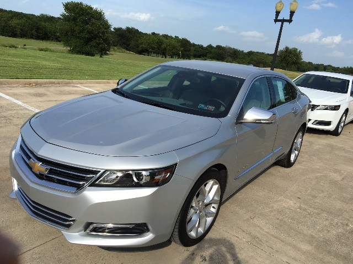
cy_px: 132
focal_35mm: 29
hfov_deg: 61.7
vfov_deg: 48.2
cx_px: 176
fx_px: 296
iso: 25
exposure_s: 1/1570
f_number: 2.2
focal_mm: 4.15
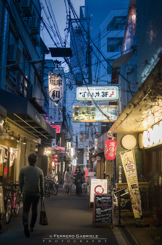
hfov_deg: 31.8
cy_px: 122
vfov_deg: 46.5
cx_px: 81
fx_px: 285
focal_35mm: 42
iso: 1600
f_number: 2.8
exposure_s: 1/100
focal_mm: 28
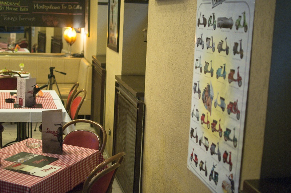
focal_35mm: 52
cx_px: 146
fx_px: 424
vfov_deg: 25.7
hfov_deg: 37.9
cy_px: 96
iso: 800
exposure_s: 1/50
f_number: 1.8
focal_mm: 35
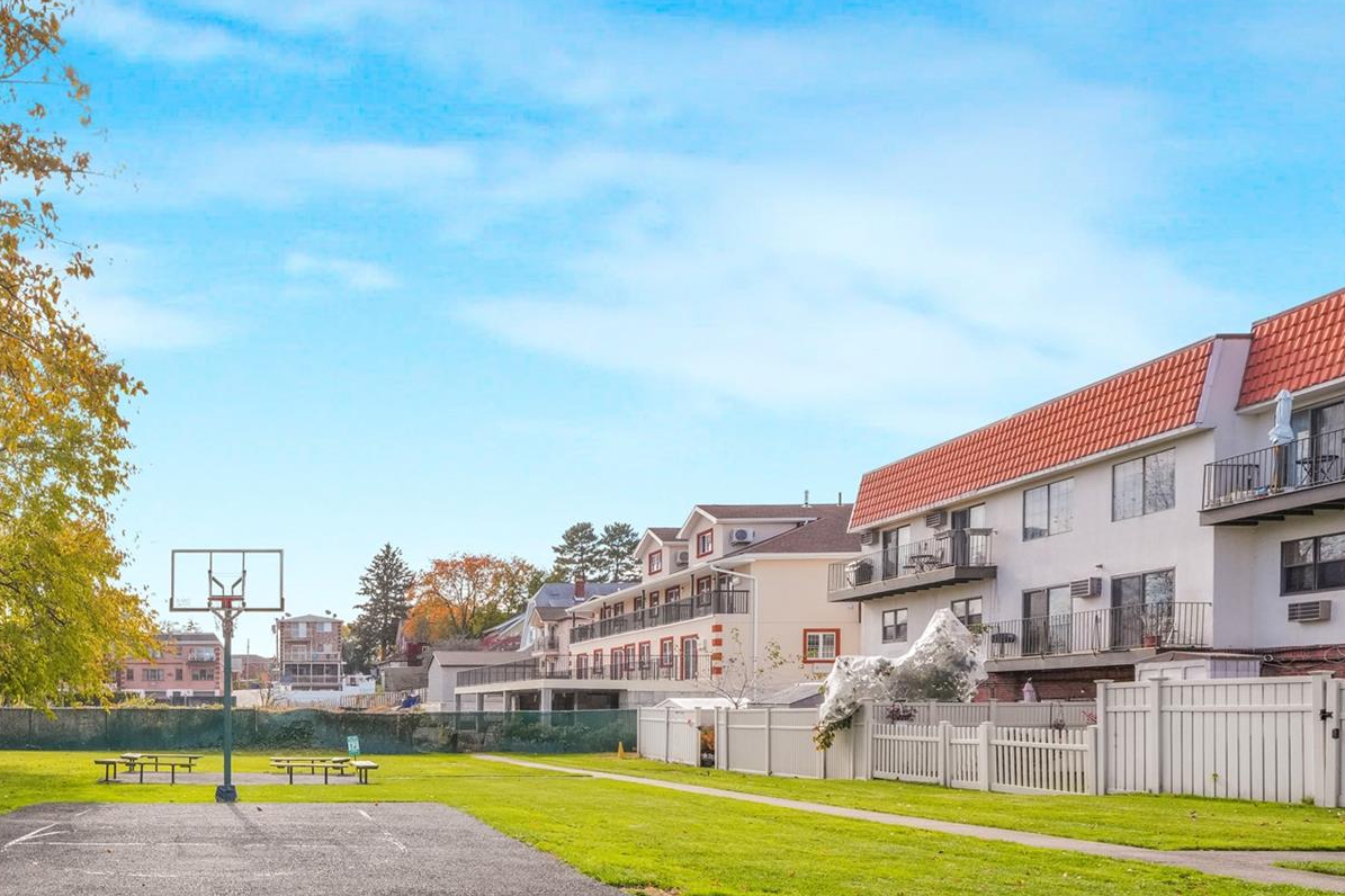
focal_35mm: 24
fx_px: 896
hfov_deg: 66.6
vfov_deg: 52.7
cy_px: 548
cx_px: 259
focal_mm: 14
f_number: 10
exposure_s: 1/500
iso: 1000
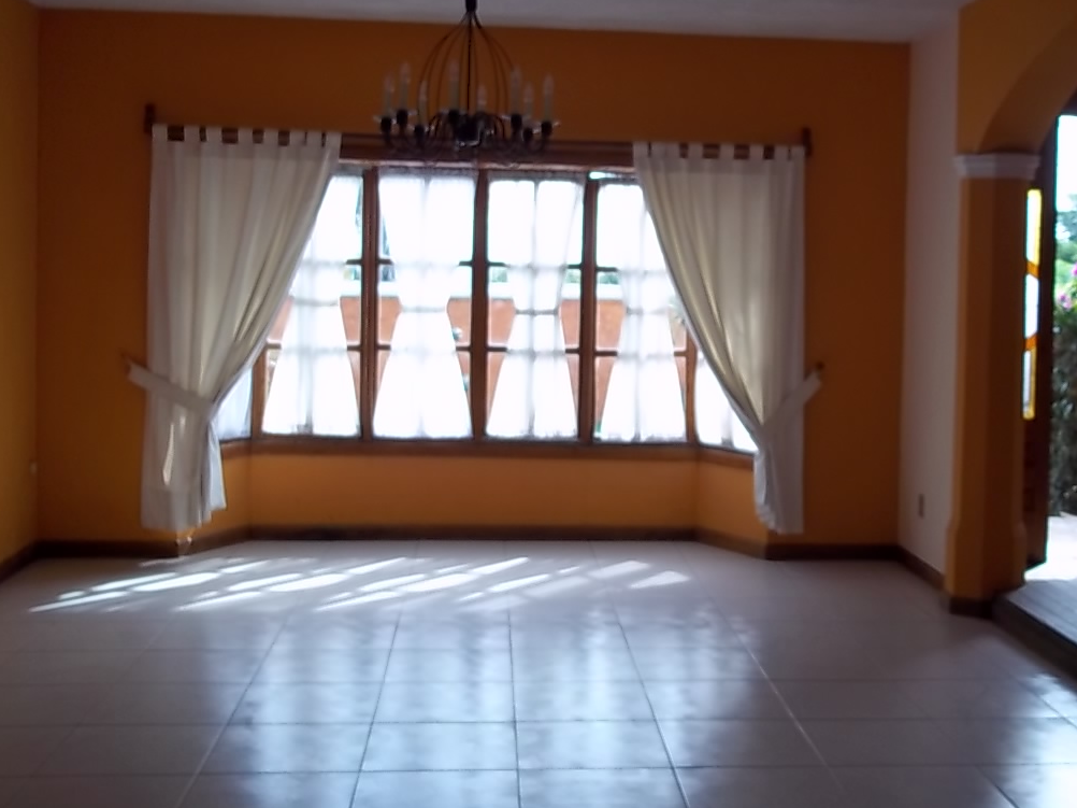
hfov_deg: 41.2
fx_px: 1431
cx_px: 614
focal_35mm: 46
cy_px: 322
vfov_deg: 31.4
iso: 80
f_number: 3.1
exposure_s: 1/100
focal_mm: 6.5
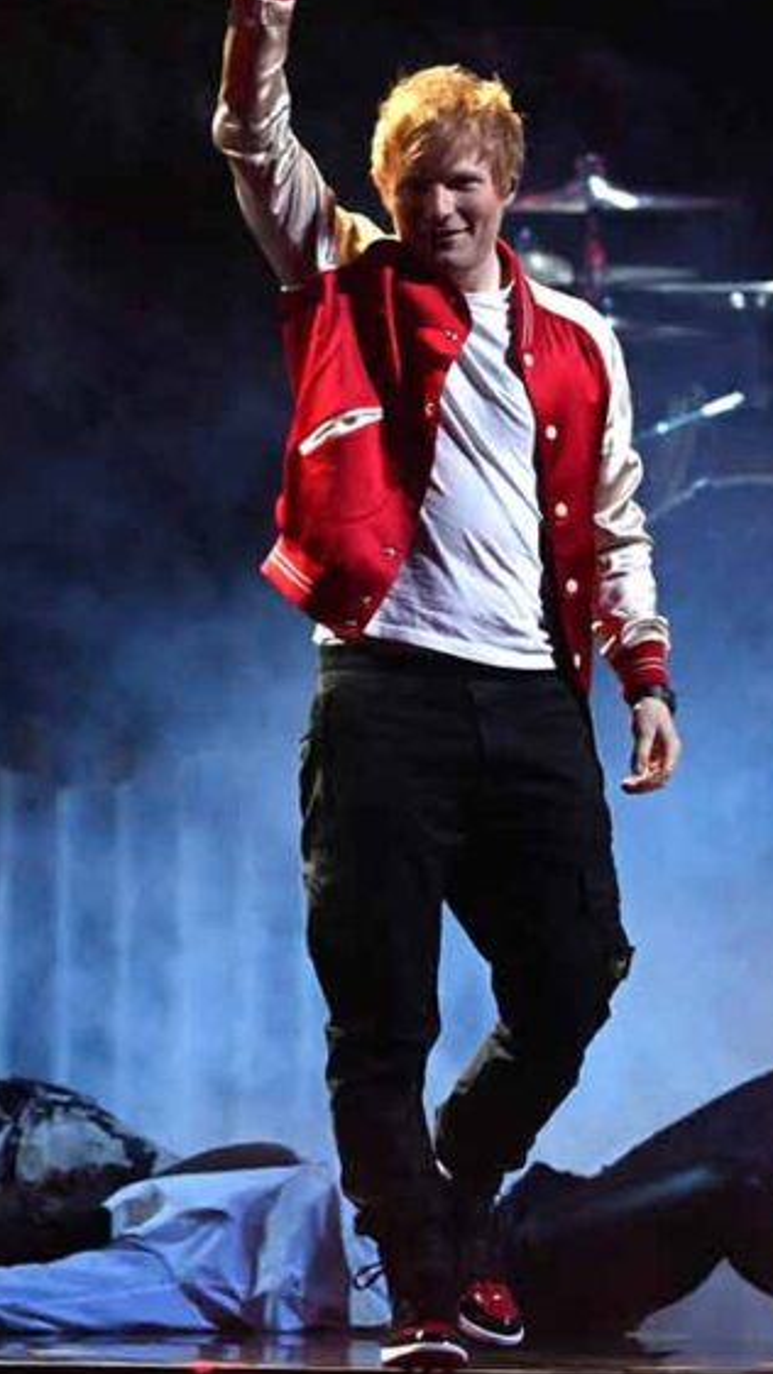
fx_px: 34810
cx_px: 340
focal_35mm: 955
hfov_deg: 1.3
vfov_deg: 2.3
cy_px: 561
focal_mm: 500
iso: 6400
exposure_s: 1/800
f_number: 4
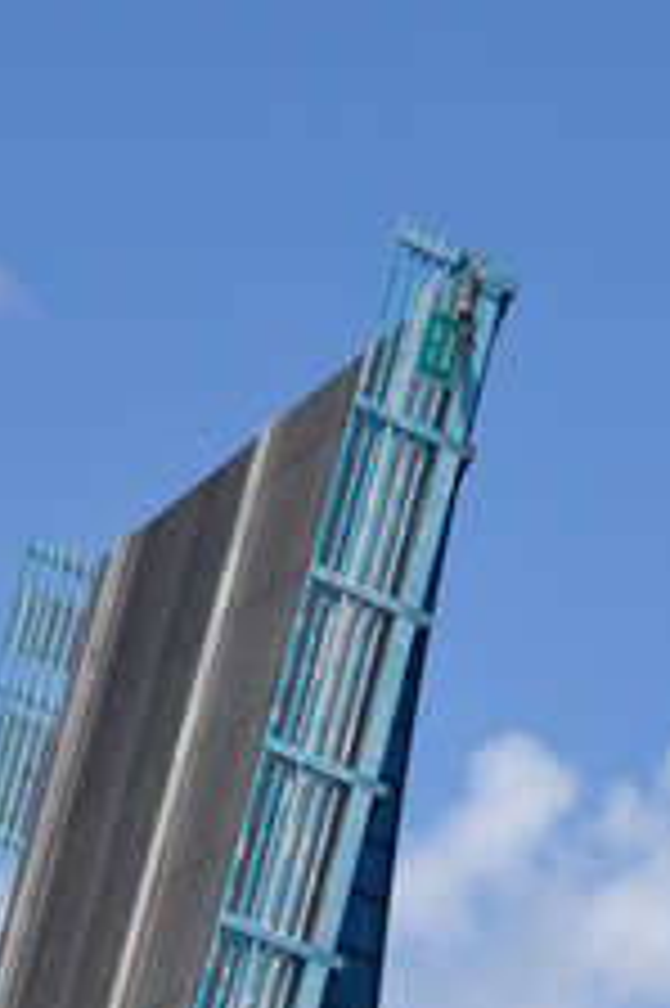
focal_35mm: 139
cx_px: 1032
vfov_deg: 13.4
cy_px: 1760
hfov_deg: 9.6
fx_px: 3886
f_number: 11
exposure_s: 1/500
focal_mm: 26
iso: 320
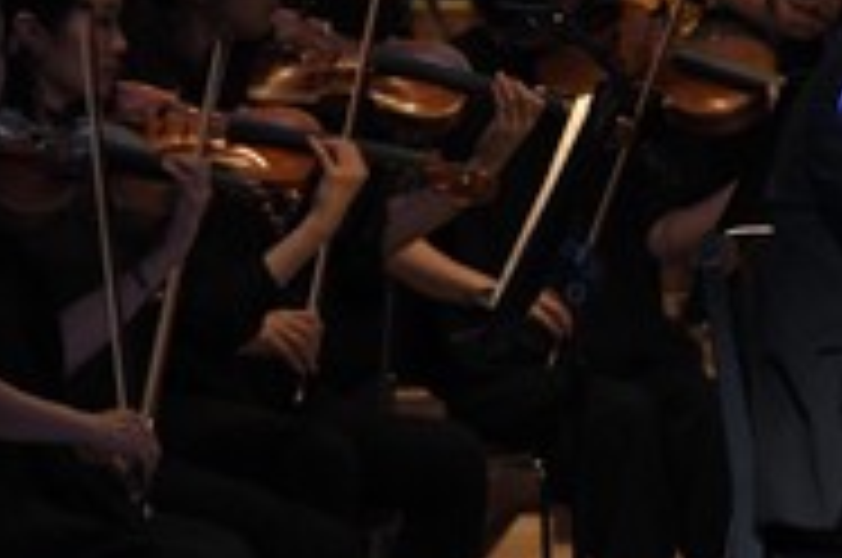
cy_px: 232
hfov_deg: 1.6
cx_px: 1063
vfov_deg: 1.0
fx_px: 30750
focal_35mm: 1317
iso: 2500
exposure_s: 1/125
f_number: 4.8
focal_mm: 320
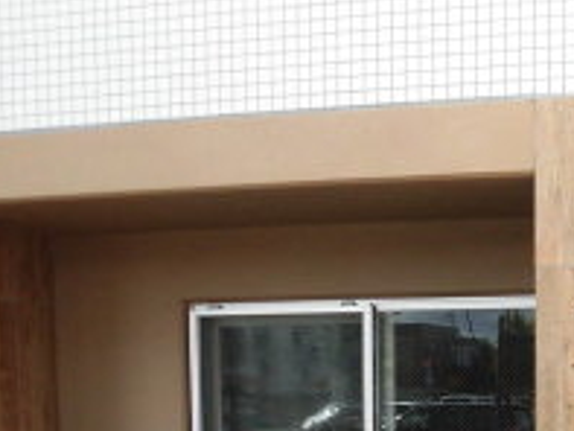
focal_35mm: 78
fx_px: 1294
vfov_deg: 17.8
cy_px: 553
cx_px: 591
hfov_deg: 23.8
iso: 100
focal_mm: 4.3
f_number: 3.1
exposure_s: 1/320
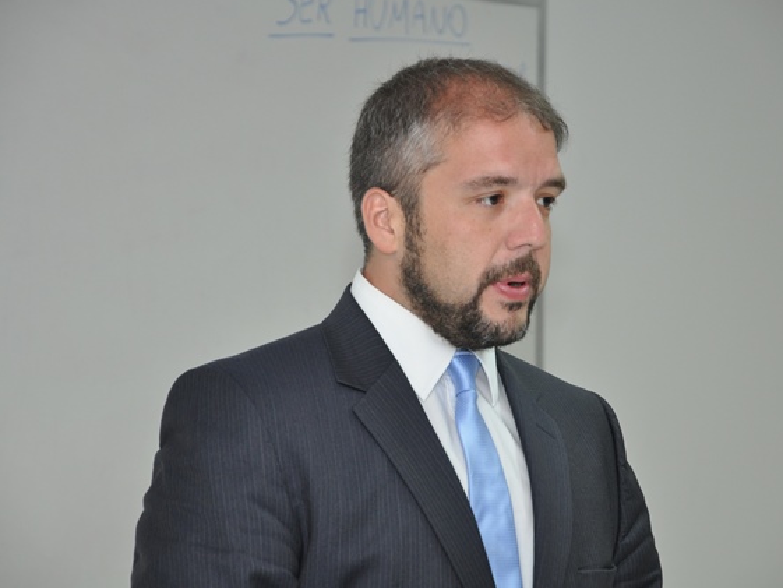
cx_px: 419
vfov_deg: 9.2
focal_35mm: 161
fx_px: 3643
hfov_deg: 12.3
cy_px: 293
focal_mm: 98
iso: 800
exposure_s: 1/60
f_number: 5.6
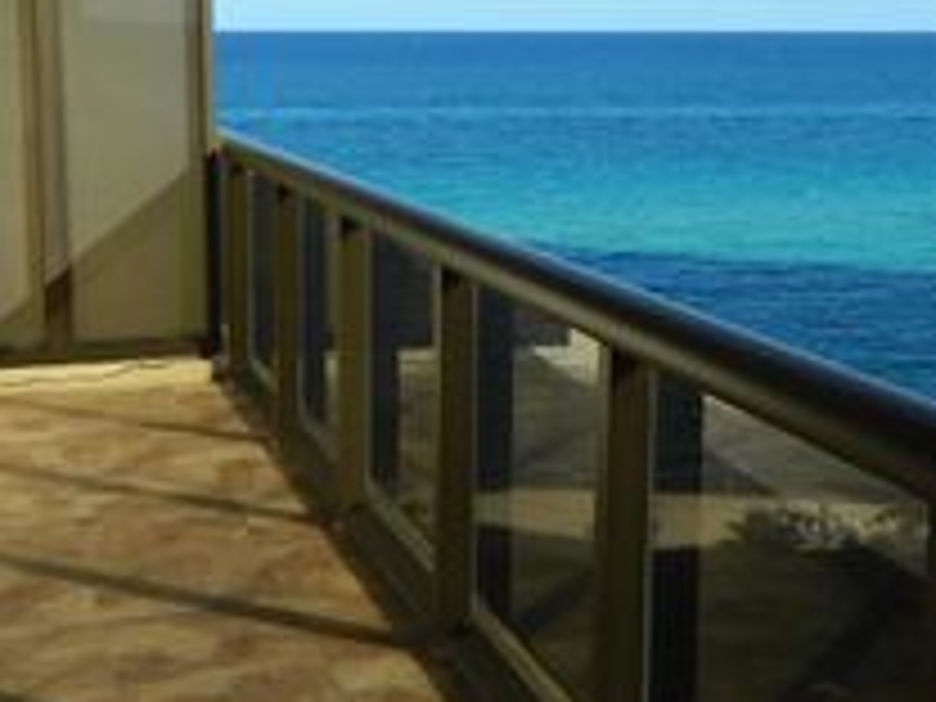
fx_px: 1622
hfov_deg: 32.1
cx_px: 544
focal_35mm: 60
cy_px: 304
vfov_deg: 24.4
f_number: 8.7
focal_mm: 4.5
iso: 80
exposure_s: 1/160
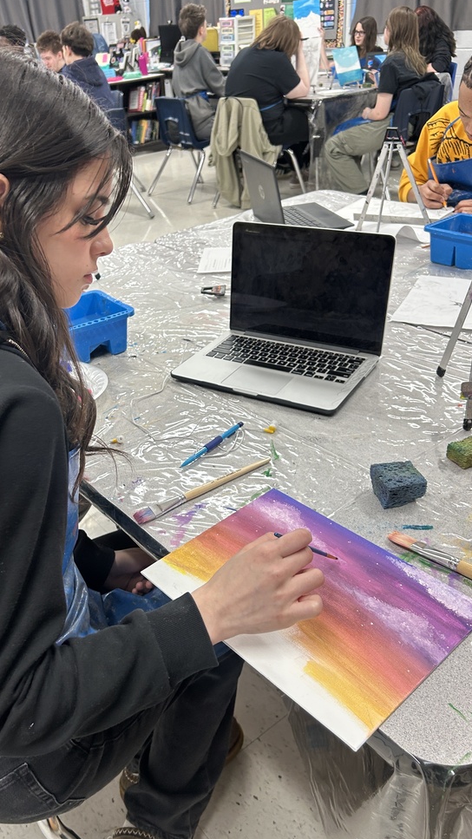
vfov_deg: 64.3
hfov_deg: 38.8
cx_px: 194
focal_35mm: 30
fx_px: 667
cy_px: 424
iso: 100
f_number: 1.5
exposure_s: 1/109
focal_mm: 5.7
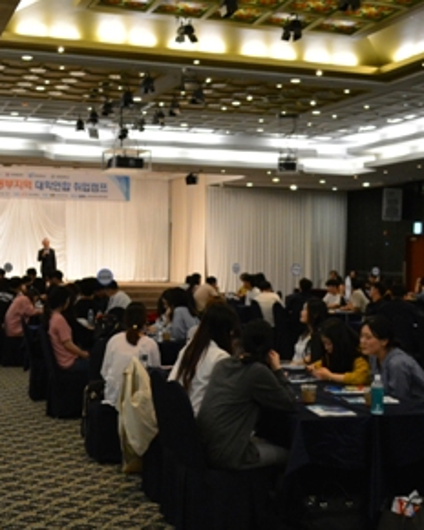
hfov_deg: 27.1
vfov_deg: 33.6
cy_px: 262
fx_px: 878
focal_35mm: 56
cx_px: 188
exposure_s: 1/200
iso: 1600
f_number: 3.5
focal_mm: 18
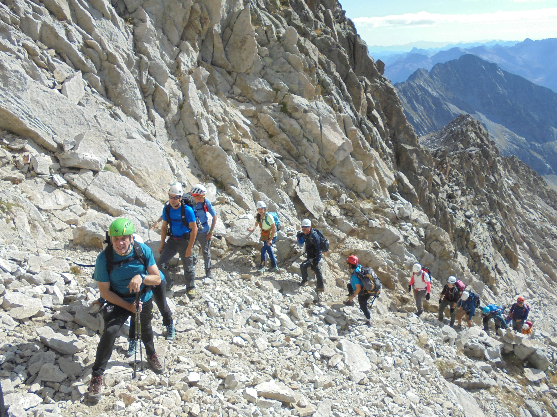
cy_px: 208
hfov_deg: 67.3
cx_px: 278
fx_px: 418
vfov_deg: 53.1
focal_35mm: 26
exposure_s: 1/640
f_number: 3.5
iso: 100
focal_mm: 4.6
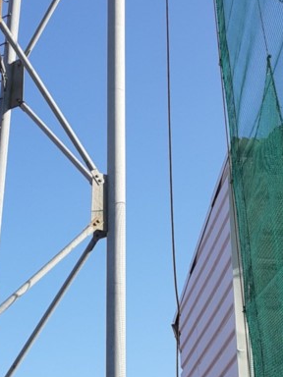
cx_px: 111
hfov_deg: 20.4
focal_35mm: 72
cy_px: 364
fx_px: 785
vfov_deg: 25.8
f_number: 1.9
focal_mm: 2.91
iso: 40
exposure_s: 1/1208
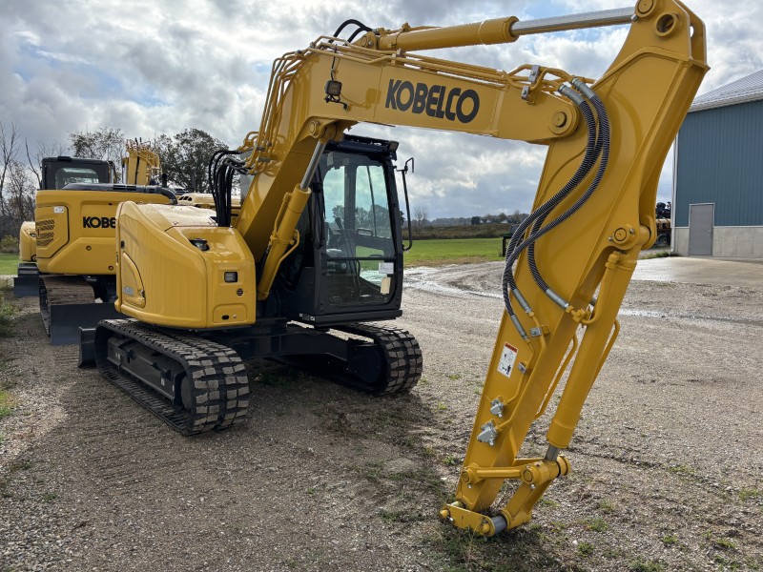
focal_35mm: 26
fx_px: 573
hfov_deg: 67.3
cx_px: 382
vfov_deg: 53.1
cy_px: 286
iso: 50
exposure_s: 1/2571
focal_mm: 5.96
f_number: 1.6
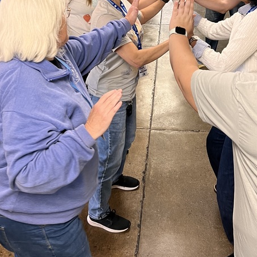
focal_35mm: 52
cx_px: 145
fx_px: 437
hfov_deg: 32.7
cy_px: 32
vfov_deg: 31.5
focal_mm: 5.7
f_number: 1.5
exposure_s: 1/60
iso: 125
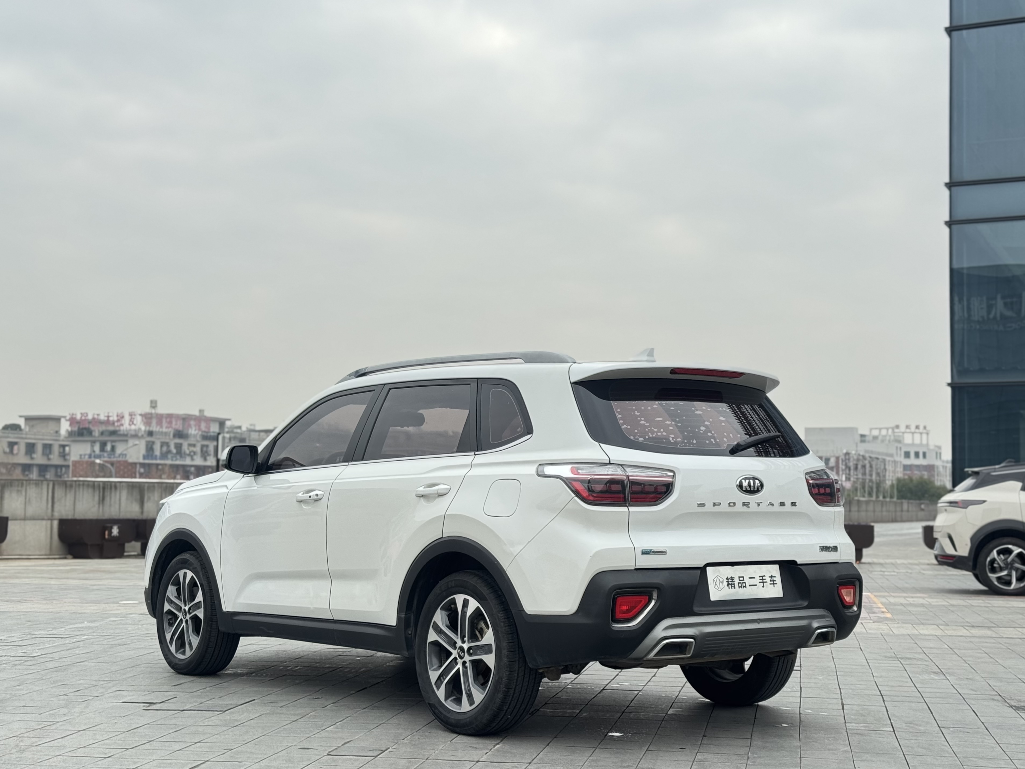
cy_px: 384
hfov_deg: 39.7
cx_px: 512
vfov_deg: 30.3
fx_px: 1421
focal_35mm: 48
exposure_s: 1/621
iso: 64
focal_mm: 6.76
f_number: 1.78
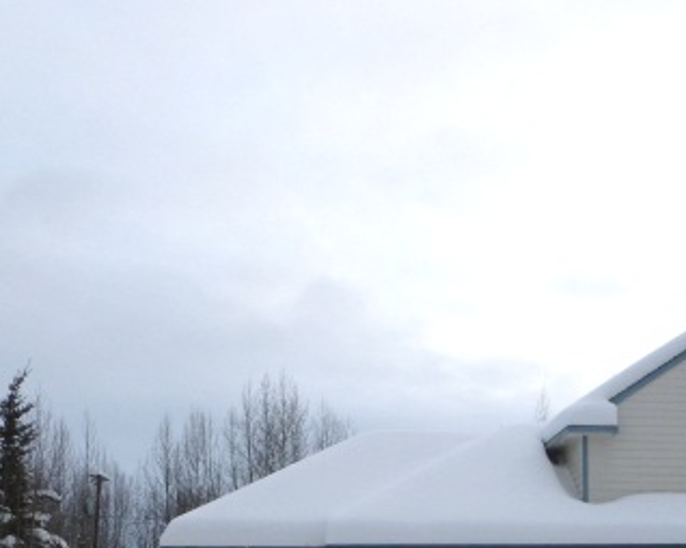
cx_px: 604
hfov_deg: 32.6
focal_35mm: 55
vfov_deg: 26.7
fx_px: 1116
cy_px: 490
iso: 100
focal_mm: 5
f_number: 3.3
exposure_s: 1/500
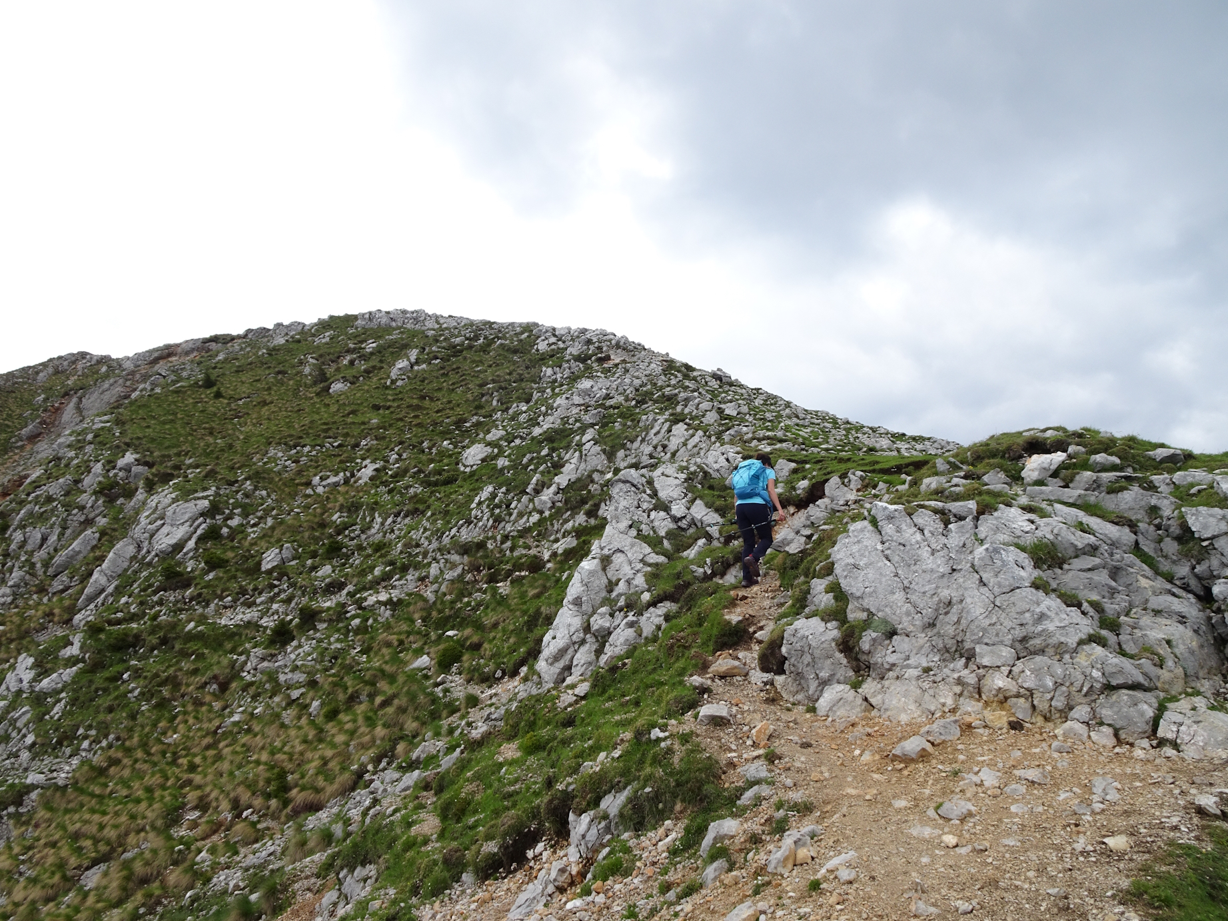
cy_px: 468
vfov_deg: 54.9
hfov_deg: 69.4
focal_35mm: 25
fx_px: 887
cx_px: 614
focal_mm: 4.1
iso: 80
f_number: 3.5
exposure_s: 1/500
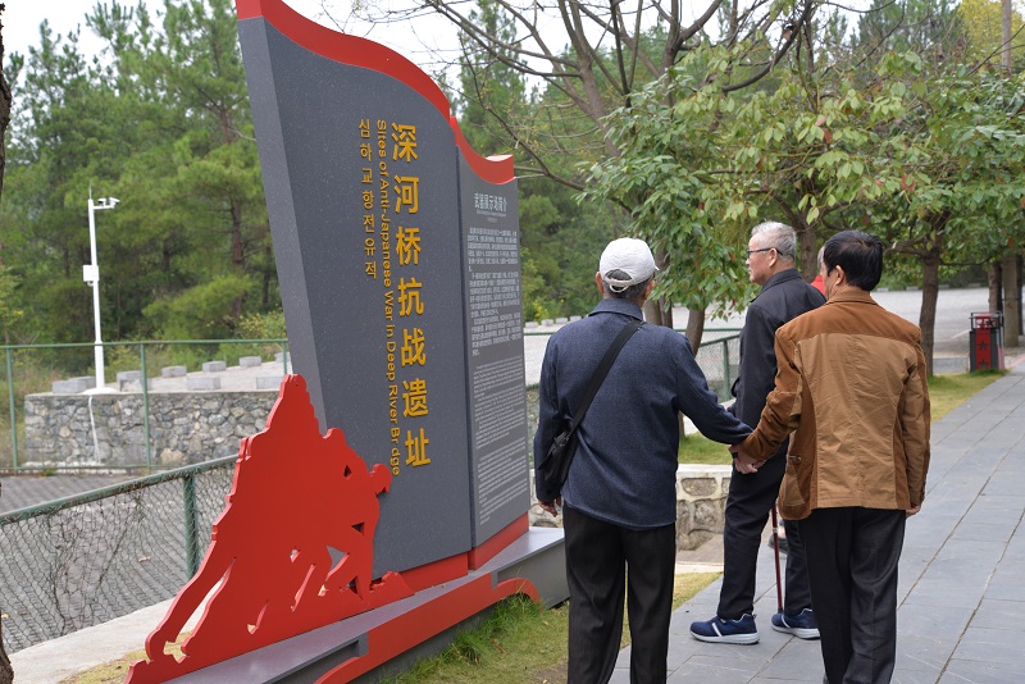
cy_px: 342
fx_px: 1481
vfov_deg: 26.0
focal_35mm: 52
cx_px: 512
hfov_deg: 38.2
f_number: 5.6
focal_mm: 52
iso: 200
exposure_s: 1/125
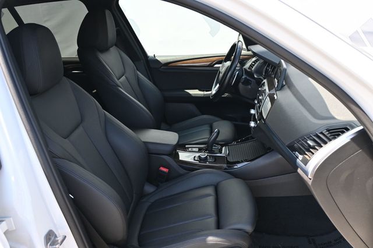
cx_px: 186
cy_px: 124
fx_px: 326
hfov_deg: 59.5
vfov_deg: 41.7
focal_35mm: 32
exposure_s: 1/250
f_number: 4
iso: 400
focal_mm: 21
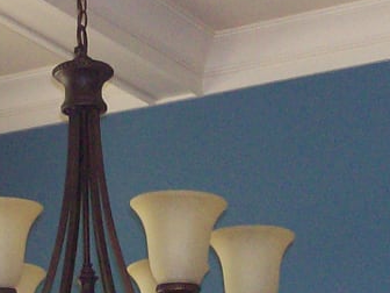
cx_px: 106
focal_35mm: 143
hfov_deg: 13.8
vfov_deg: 10.3
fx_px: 1611
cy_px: 1
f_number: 2.7
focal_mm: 6
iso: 140
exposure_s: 1/64
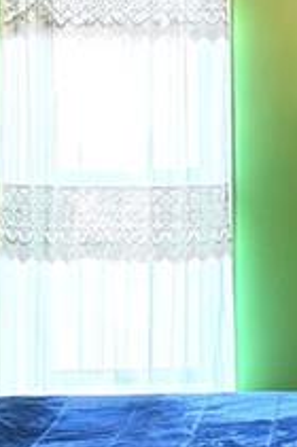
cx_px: 322
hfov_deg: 14.6
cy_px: 125
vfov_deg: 22.3
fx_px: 1130
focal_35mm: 91
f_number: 1.78
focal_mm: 6.76
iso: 800
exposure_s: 1/60
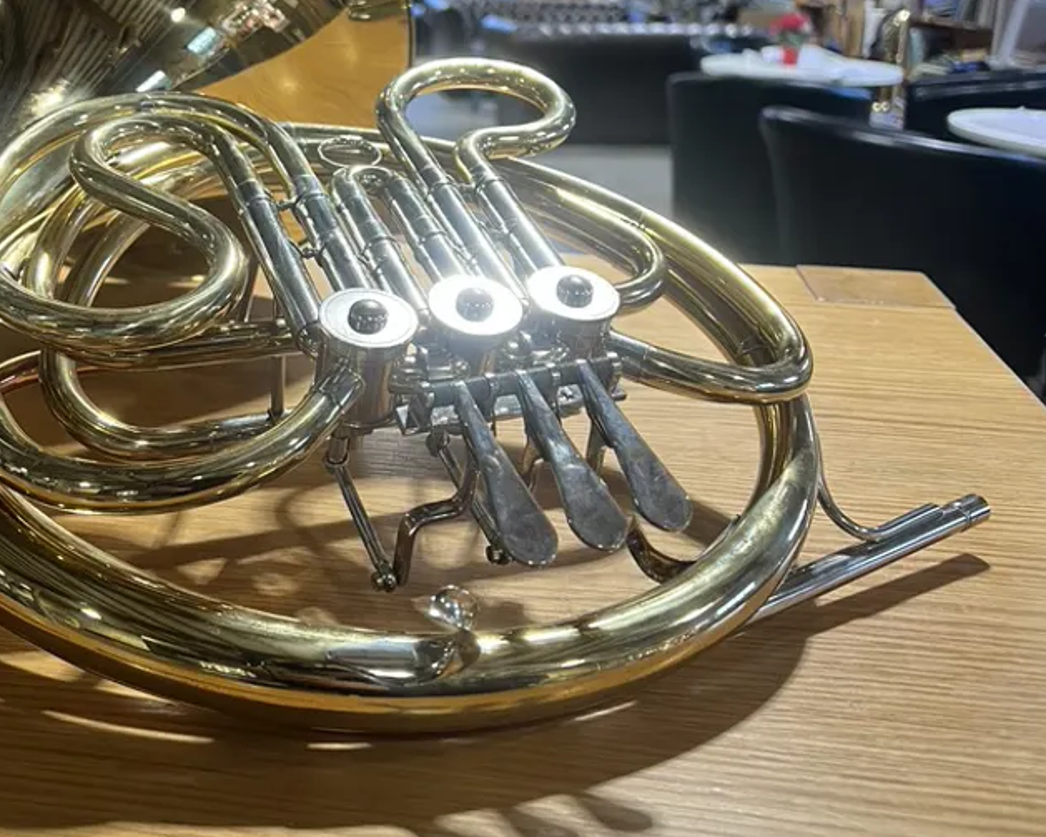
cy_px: 216
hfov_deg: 42.6
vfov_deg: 34.2
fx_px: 1331
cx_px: 397
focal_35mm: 43
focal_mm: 5.7
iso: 125
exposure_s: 1/70
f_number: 1.5
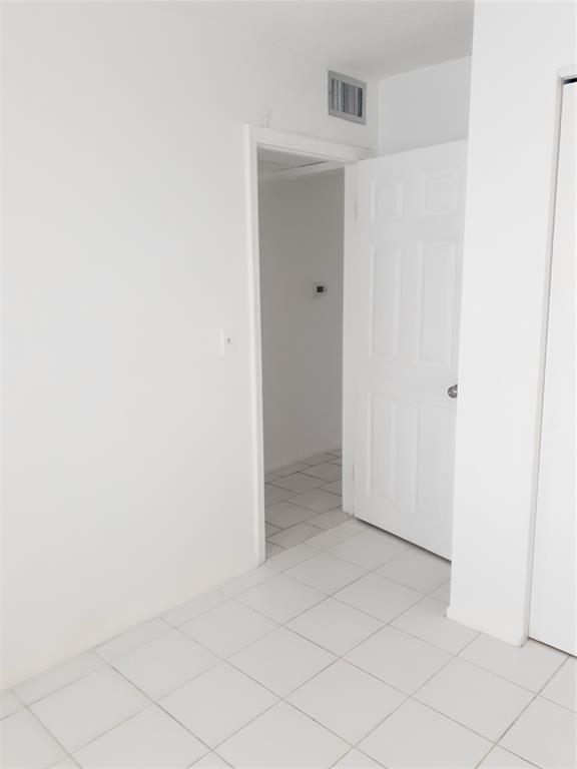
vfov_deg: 65.3
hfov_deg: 51.4
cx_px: 288
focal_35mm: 27
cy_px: 384
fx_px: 600
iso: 200
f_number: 1.9
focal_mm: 3.6
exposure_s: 1/12
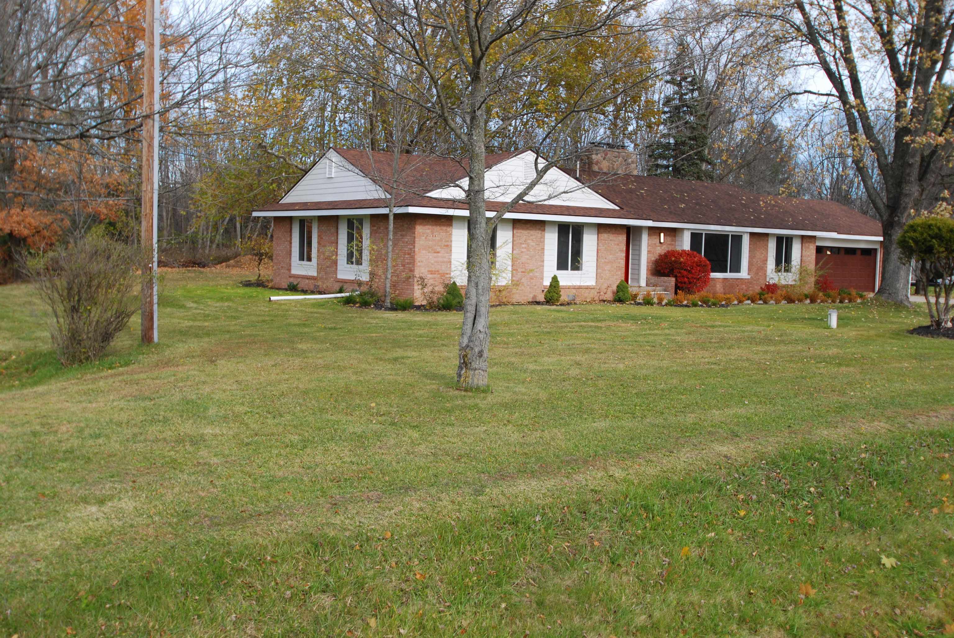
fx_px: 955
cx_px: 477
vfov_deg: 37.0
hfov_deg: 53.1
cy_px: 319
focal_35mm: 36
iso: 180
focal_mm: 24
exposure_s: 1/250
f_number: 5.6
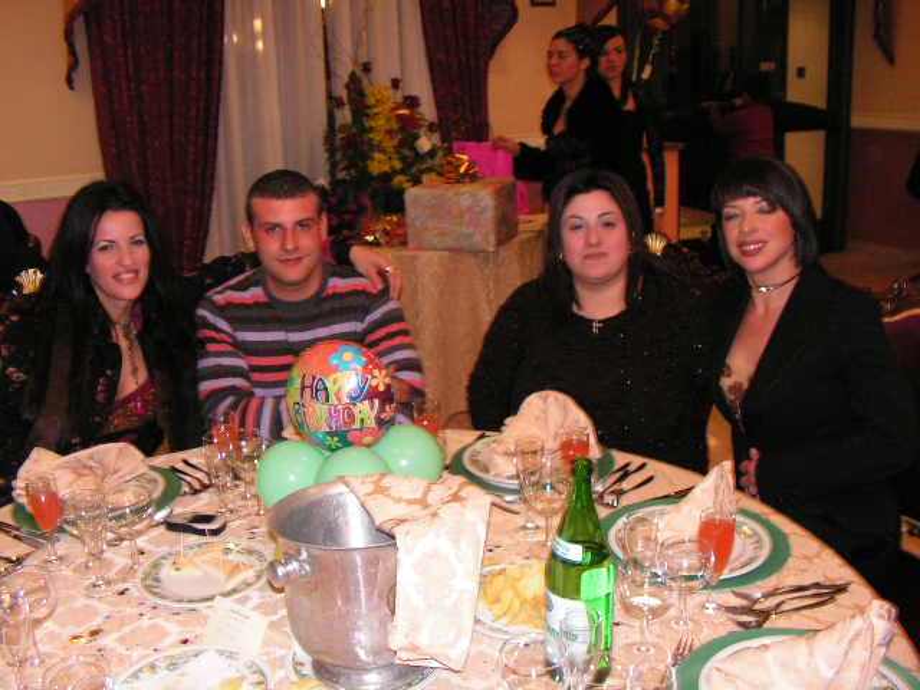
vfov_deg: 39.7
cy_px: 345
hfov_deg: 51.4
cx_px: 460
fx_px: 957
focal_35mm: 36
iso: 200
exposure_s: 1/40
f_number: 3.2
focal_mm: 6
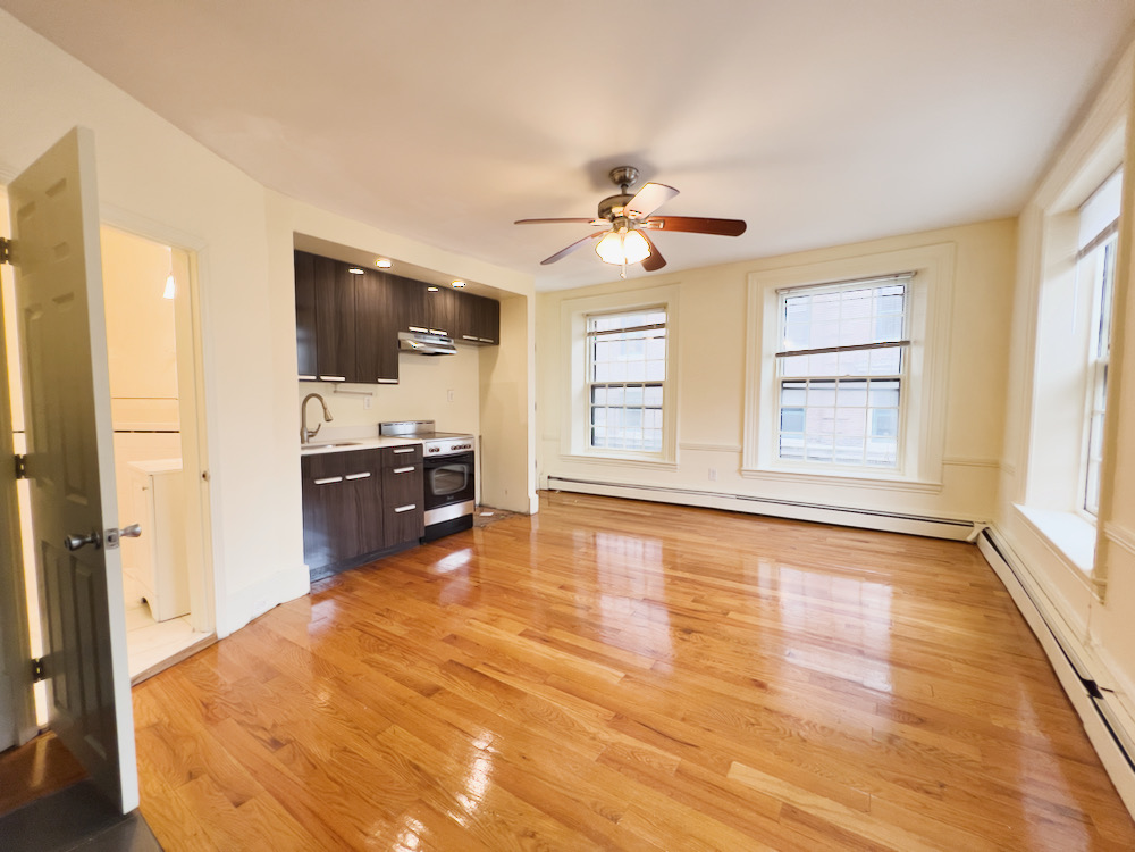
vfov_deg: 89.9
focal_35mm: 13
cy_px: 426
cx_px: 568
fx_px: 426
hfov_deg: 106.2
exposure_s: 1/120
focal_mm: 1.57
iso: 160
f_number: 1.8
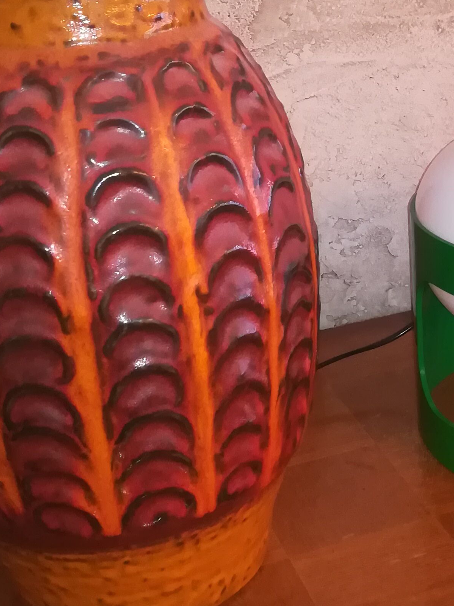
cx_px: 375
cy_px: 125
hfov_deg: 22.2
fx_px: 1137
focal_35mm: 65
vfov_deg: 29.2
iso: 400
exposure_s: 1/25
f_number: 2.2
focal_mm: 3.83
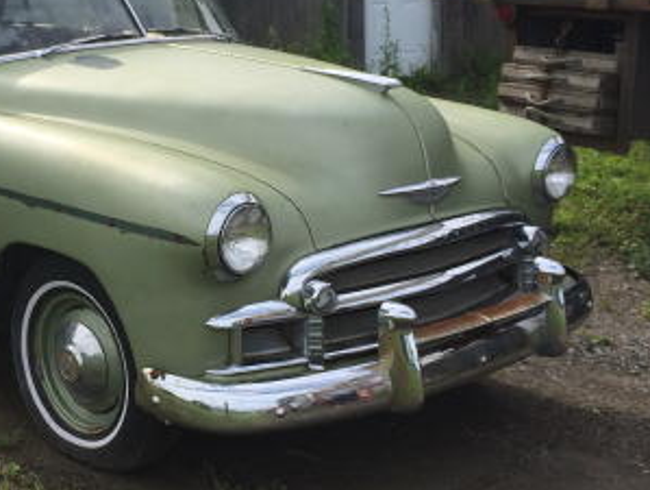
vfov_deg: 23.7
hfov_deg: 30.0
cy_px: 196
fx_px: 1166
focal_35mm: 62
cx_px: 78
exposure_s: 1/1325
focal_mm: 4.15
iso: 32
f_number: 2.2
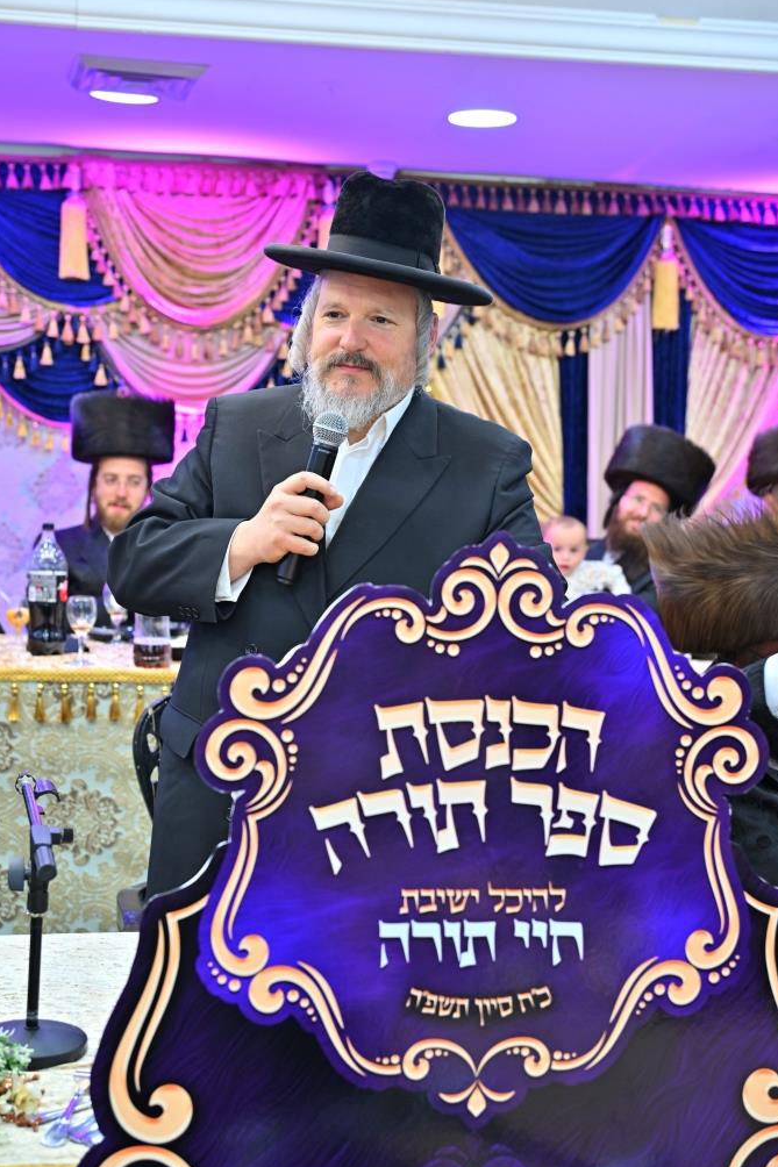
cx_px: 392
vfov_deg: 39.6
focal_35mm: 50
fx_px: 1621
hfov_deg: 27.0
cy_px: 584
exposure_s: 1/160
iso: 640
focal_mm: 49
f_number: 4
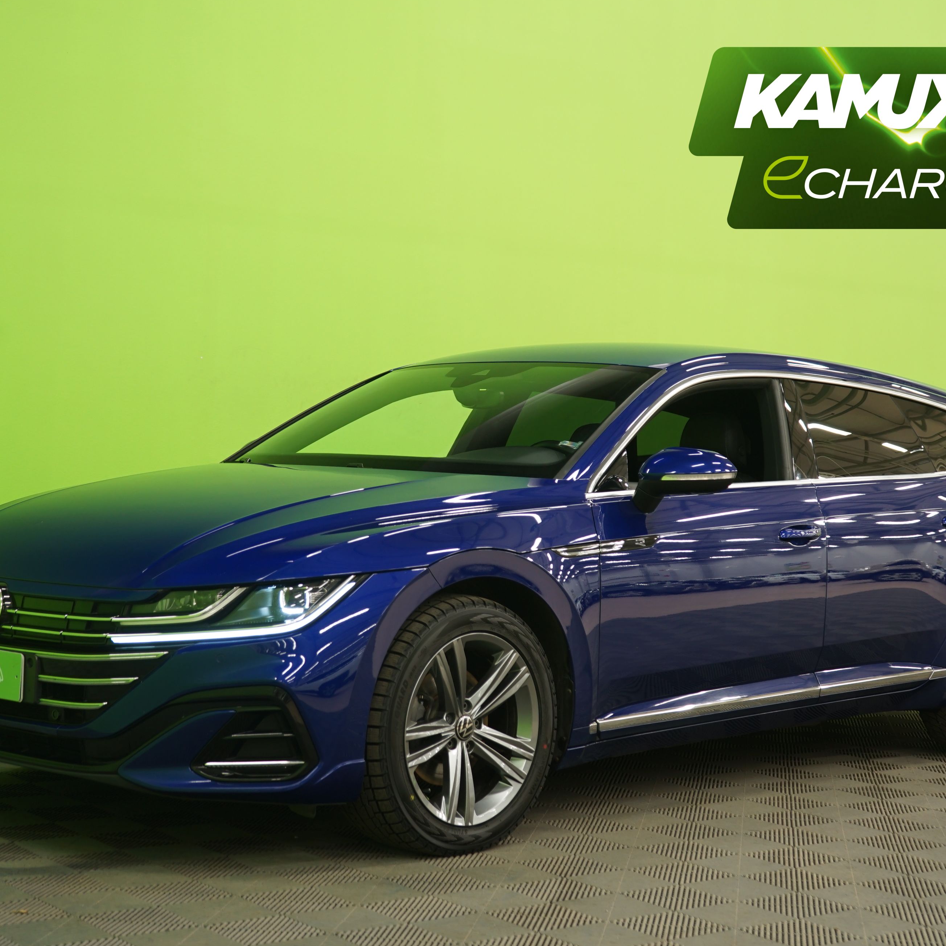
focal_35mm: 59
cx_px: 482
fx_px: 1824
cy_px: 471
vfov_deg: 29.1
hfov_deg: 29.1
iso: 400
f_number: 4.5
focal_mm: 46
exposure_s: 1/8
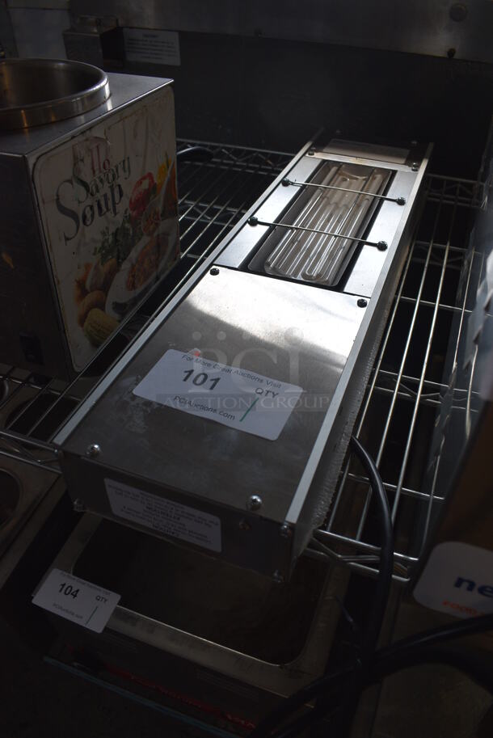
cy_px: 369
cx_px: 246
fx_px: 554
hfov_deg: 48.0
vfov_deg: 67.3
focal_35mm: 27
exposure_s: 1/200
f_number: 6.3
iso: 200
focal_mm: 18
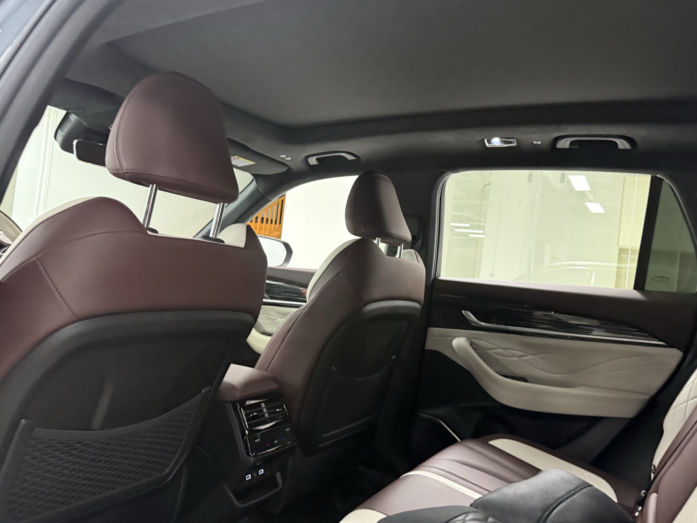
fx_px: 523
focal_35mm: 26
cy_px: 260
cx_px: 376
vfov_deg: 53.1
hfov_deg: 67.2
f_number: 1.78
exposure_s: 1/49
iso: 800
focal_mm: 6.76
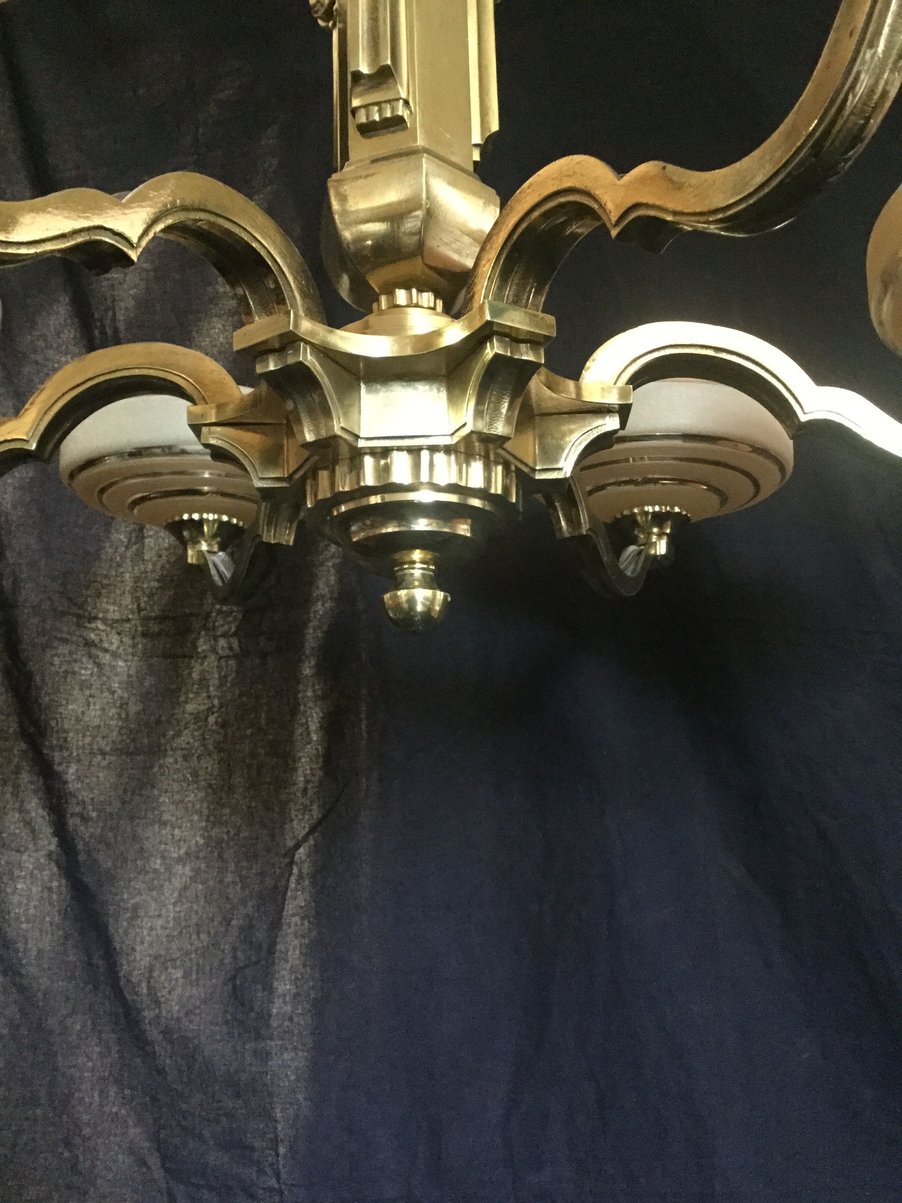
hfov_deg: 45.4
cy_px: 602
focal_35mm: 31
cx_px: 451
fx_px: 1077
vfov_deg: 58.4
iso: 320
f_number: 2.4
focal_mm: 3.3
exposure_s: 1/17
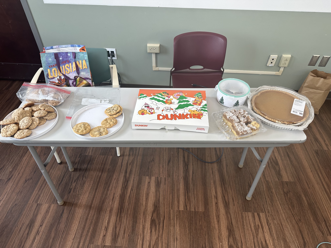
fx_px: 229
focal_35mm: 24
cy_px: 124
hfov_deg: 71.6
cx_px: 166
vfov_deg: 56.8
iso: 80
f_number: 1.78
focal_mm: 6.86
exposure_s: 1/120
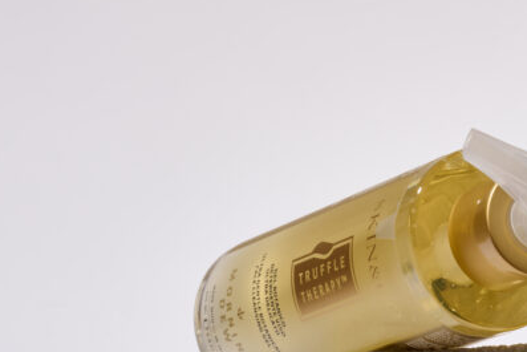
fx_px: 3968
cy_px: -33
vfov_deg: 5.1
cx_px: 588
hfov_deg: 7.5
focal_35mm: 271
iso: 64
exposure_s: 1/160
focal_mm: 105
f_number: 22
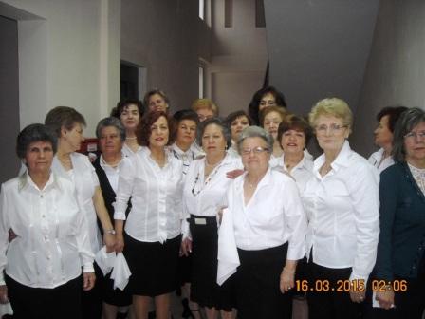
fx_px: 430
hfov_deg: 52.6
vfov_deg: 40.7
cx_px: 212
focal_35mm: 35
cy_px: 160
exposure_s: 1/60
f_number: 2.8
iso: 200
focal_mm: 5.7
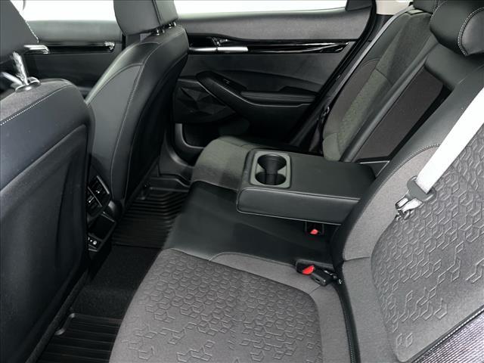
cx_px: 242
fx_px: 364
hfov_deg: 67.3
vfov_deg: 53.1
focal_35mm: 26
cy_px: 182
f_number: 1.5
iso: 200
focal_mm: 5.7
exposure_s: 1/4
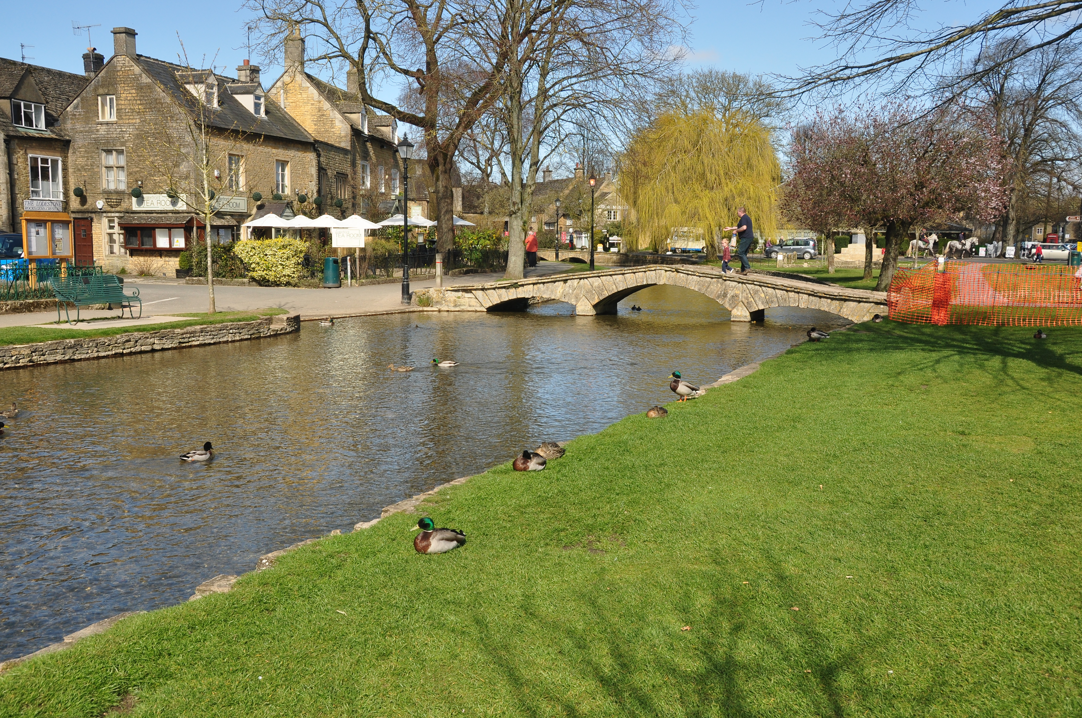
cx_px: 541
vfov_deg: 36.8
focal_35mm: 36
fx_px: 1081
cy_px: 359
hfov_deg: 53.2
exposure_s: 1/320
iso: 200
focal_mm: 24
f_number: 8
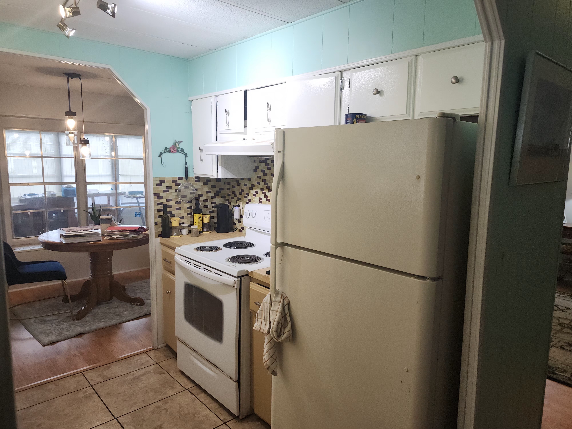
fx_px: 380
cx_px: 286
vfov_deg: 58.9
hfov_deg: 73.9
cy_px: 214
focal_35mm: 23
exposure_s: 1/120
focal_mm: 5.54
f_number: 1.8
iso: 320
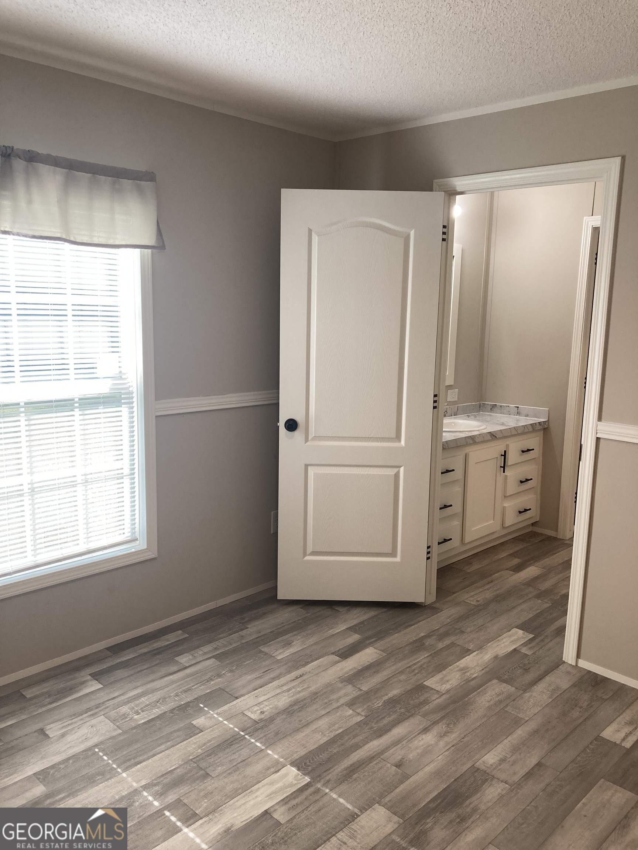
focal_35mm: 28
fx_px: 688
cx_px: 319
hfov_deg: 49.7
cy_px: 425
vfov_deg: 63.4
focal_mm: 3.99
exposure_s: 1/120
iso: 64
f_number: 1.8
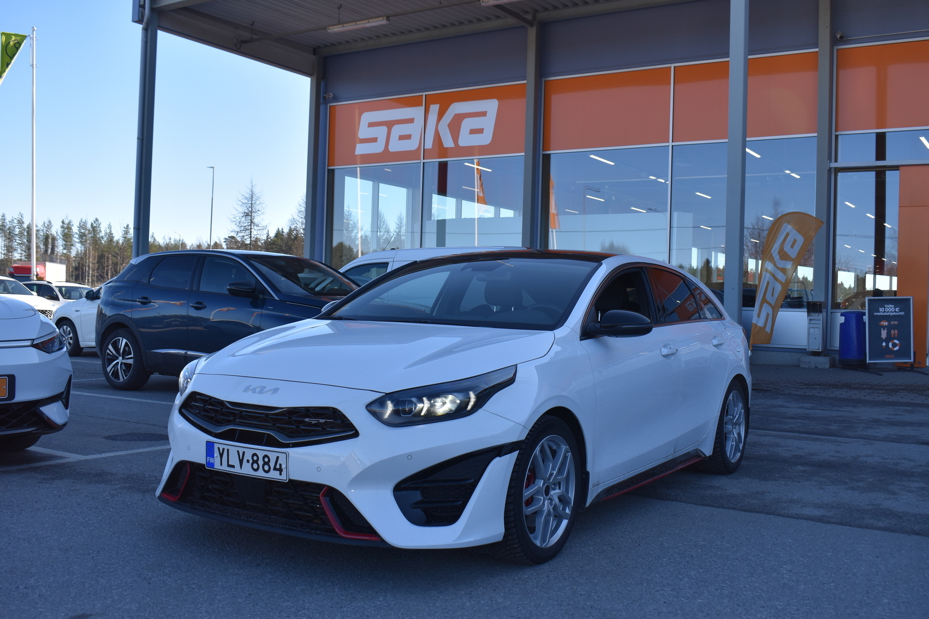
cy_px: 310
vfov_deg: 36.9
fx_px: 929
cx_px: 464
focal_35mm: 36
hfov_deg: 53.1
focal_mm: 24
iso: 200
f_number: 8
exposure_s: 1/350
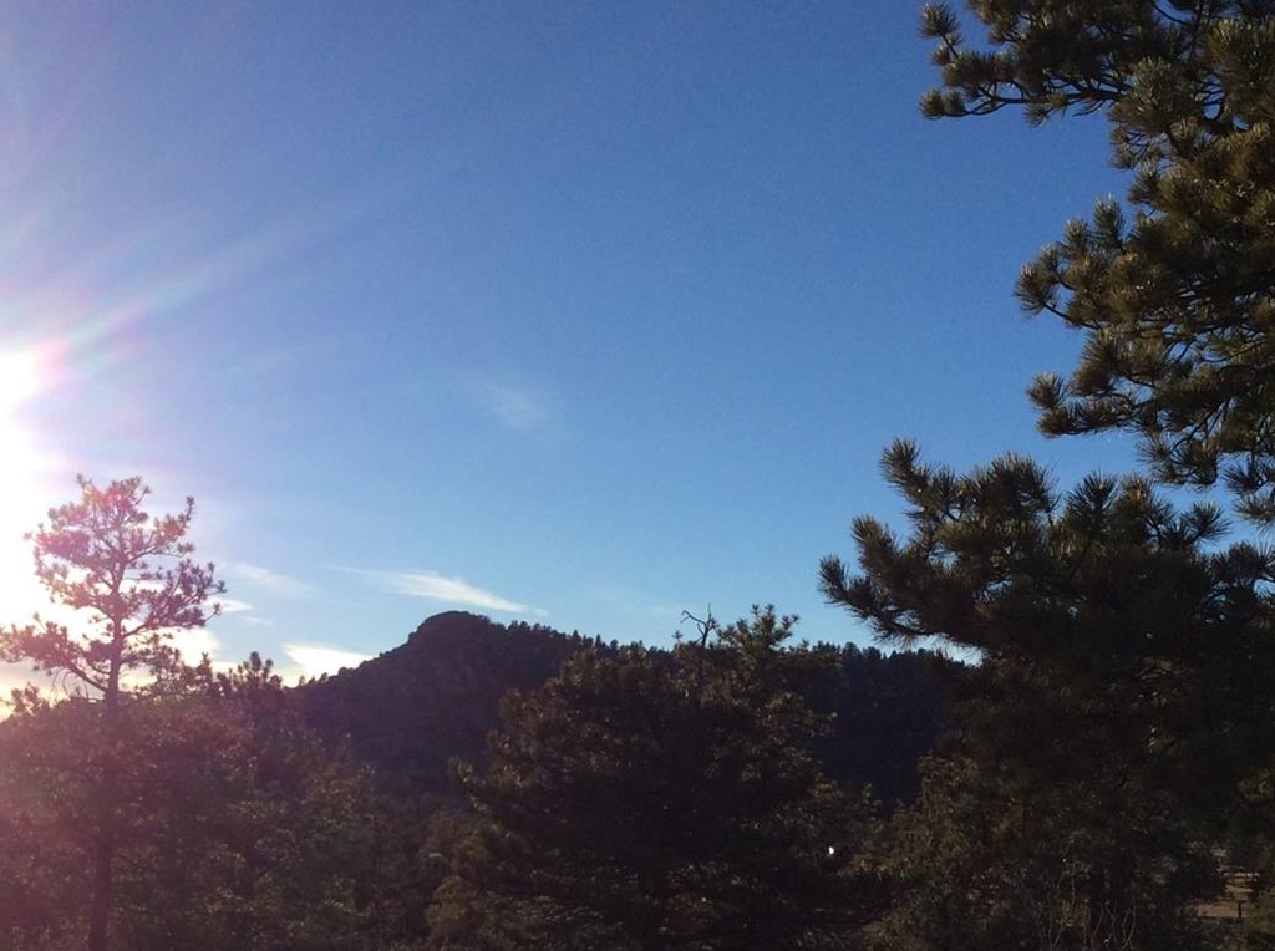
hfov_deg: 38.2
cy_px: 714
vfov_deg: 28.6
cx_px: 713
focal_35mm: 50
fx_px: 1838
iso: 32
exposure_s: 1/2045
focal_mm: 3.3
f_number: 2.4
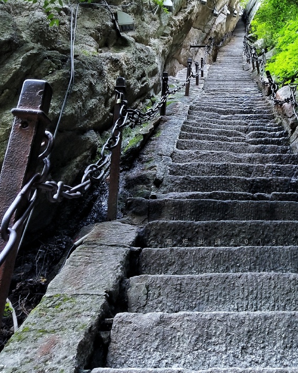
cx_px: 219
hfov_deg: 29.8
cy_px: 120
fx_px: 551
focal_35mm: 50
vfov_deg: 36.9
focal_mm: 3.95
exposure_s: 1/50
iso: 339
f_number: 1.8
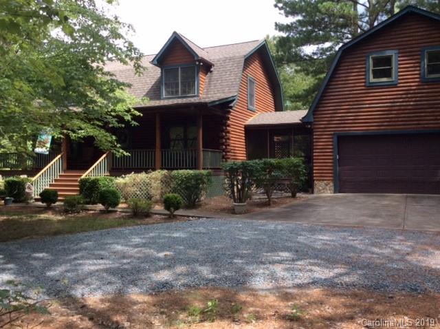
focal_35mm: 32
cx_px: 220
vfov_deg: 44.1
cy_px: 164
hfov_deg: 56.9
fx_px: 406
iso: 32
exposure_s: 1/411
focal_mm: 3.3
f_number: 2.4
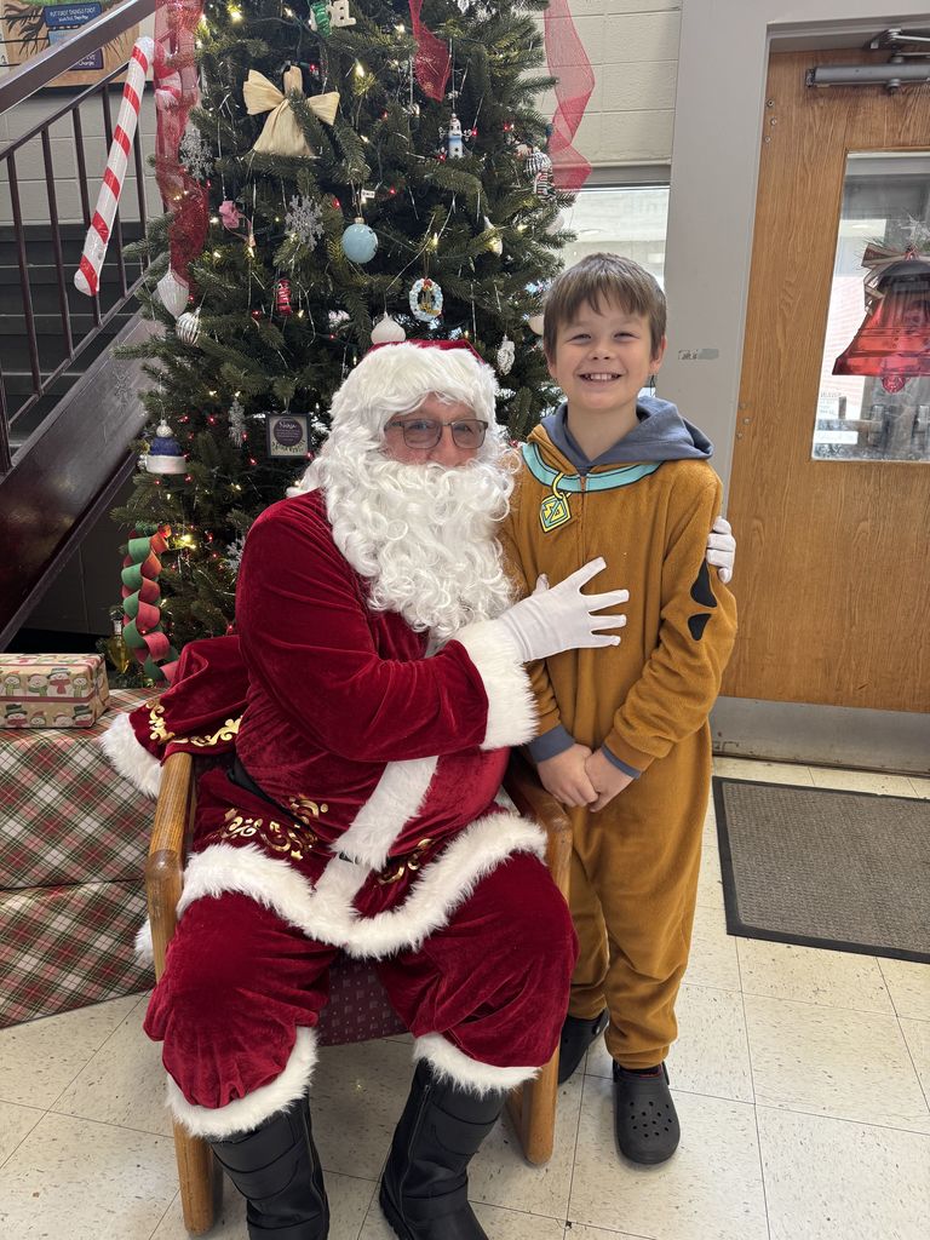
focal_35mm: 24
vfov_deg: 71.6
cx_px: 465
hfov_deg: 56.8
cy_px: 620
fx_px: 860
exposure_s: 1/60
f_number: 1.78
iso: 125
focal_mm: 6.76
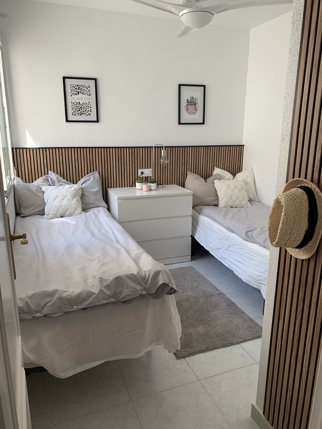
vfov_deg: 67.3
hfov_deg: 53.1
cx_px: 161
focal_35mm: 26
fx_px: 322
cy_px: 214
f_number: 1.8
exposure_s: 1/182
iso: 25
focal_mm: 4.25
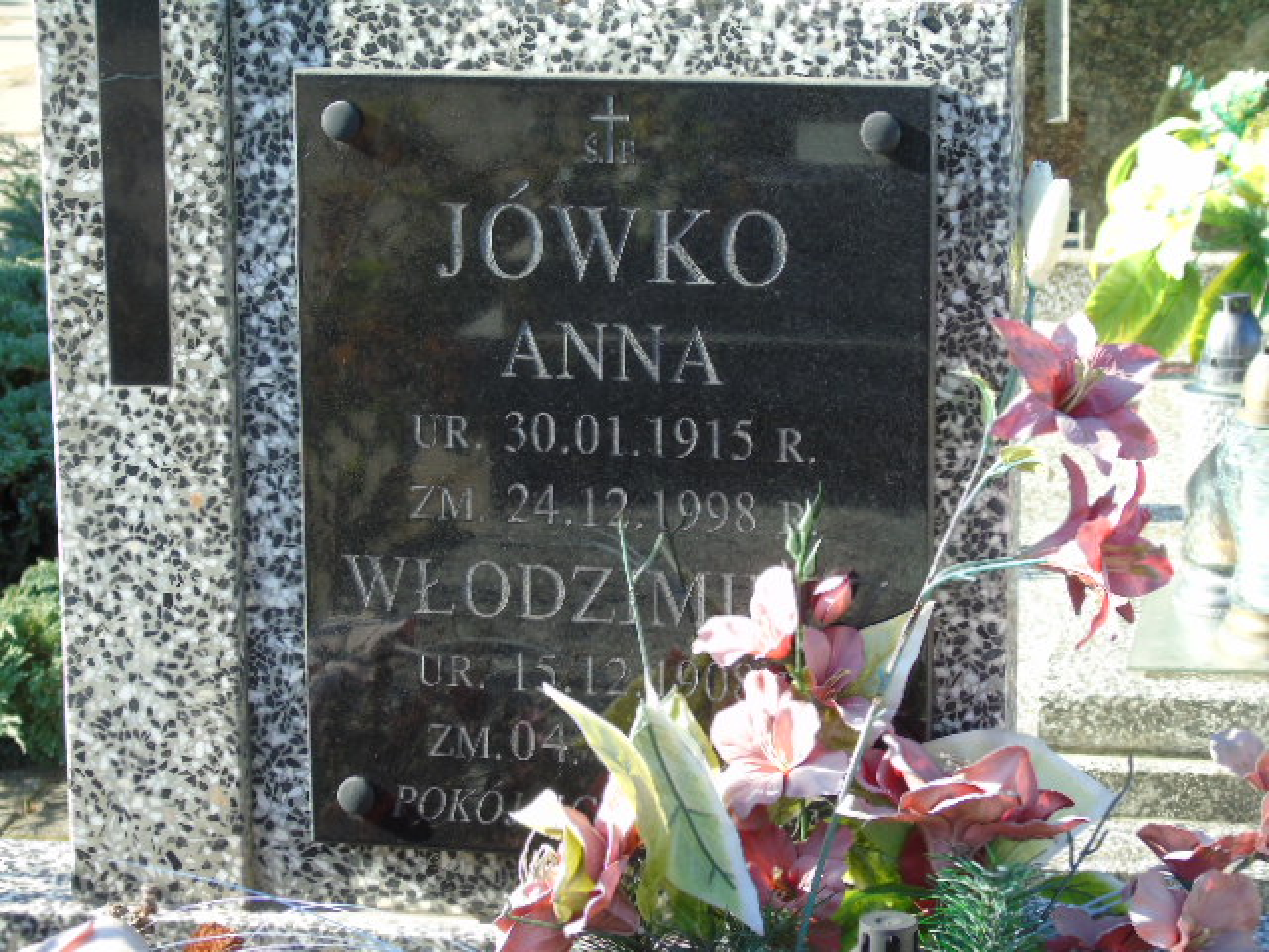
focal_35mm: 108
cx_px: 634
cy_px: 476
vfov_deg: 13.7
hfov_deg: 18.2
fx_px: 3959
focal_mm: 19
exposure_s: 1/100
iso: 80
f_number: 4.4
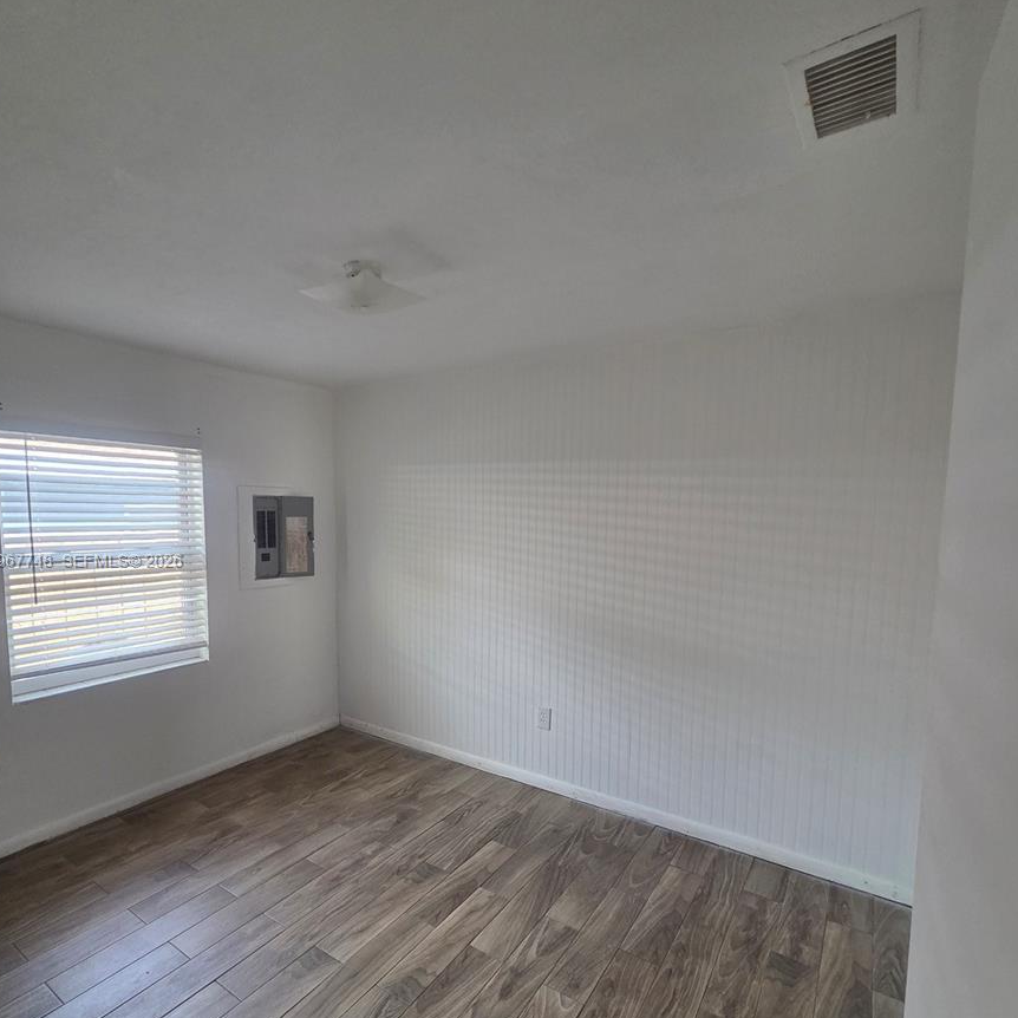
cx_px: 495
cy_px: 562
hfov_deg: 87.4
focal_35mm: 16
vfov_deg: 87.1
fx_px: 532
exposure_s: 1/120
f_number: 2.2
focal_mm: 2.2
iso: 160
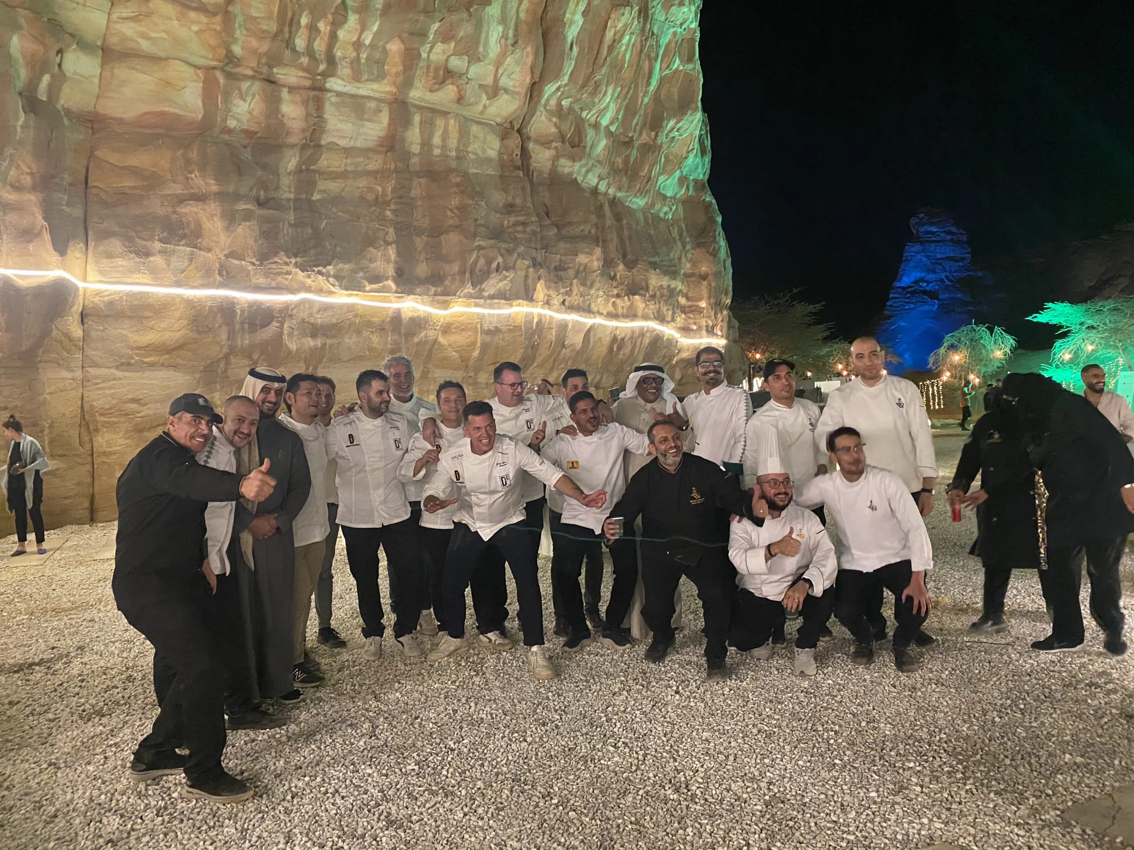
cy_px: 425
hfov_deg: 67.3
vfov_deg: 53.1
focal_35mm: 26
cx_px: 567
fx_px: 852
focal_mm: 4.25
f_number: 1.8
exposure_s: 1/30
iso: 800
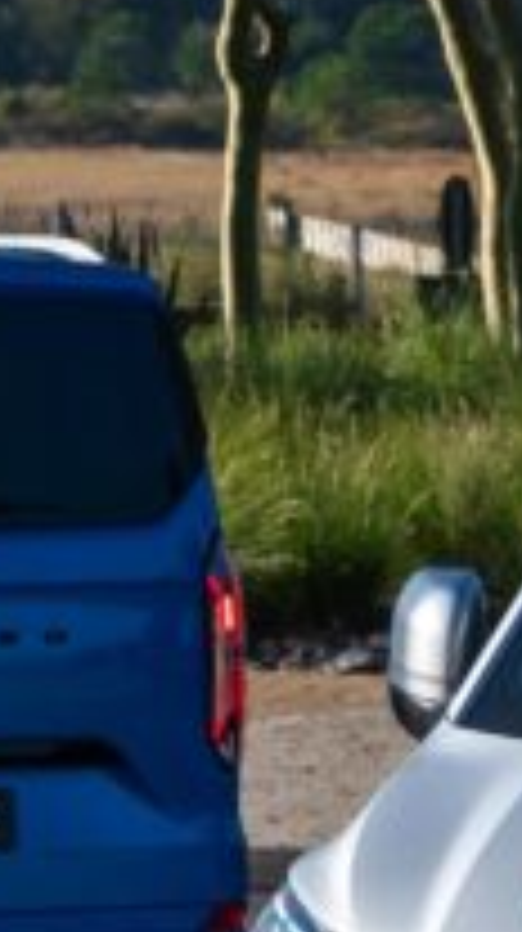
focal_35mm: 309
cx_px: 603
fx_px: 7625
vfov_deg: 7.0
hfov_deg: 3.9
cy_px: 705
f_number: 9
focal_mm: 61
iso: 400
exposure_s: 1/250
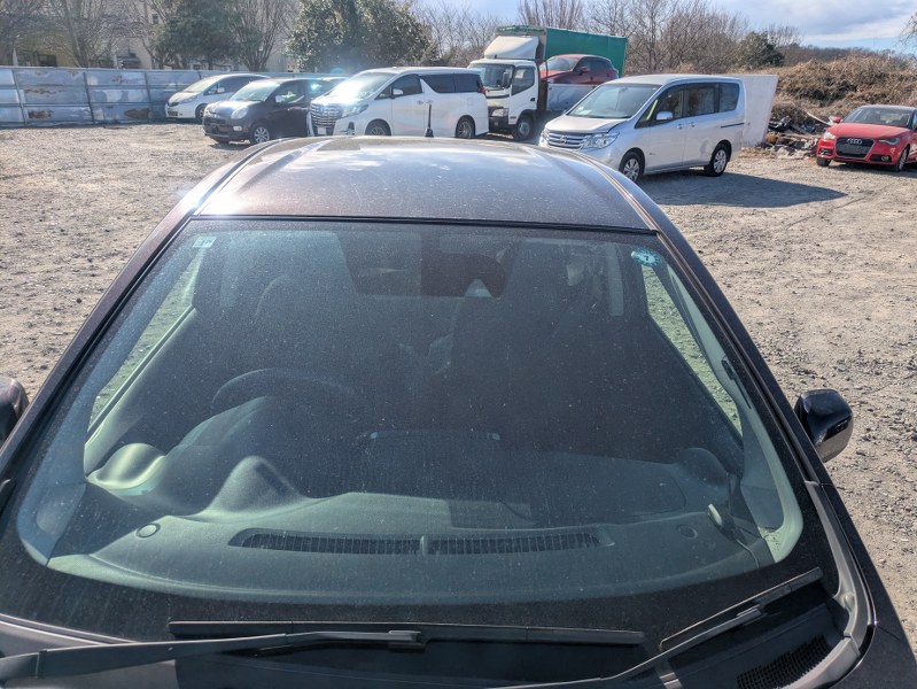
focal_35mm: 25
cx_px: 458
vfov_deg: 54.9
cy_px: 344
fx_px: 663
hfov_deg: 69.4
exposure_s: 1/2538
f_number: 1.89
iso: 48
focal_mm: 5.43
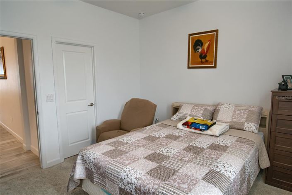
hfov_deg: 81.2
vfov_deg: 59.5
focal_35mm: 21
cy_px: 98
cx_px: 146
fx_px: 170
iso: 1600
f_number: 6.7
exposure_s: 1/15
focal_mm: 14
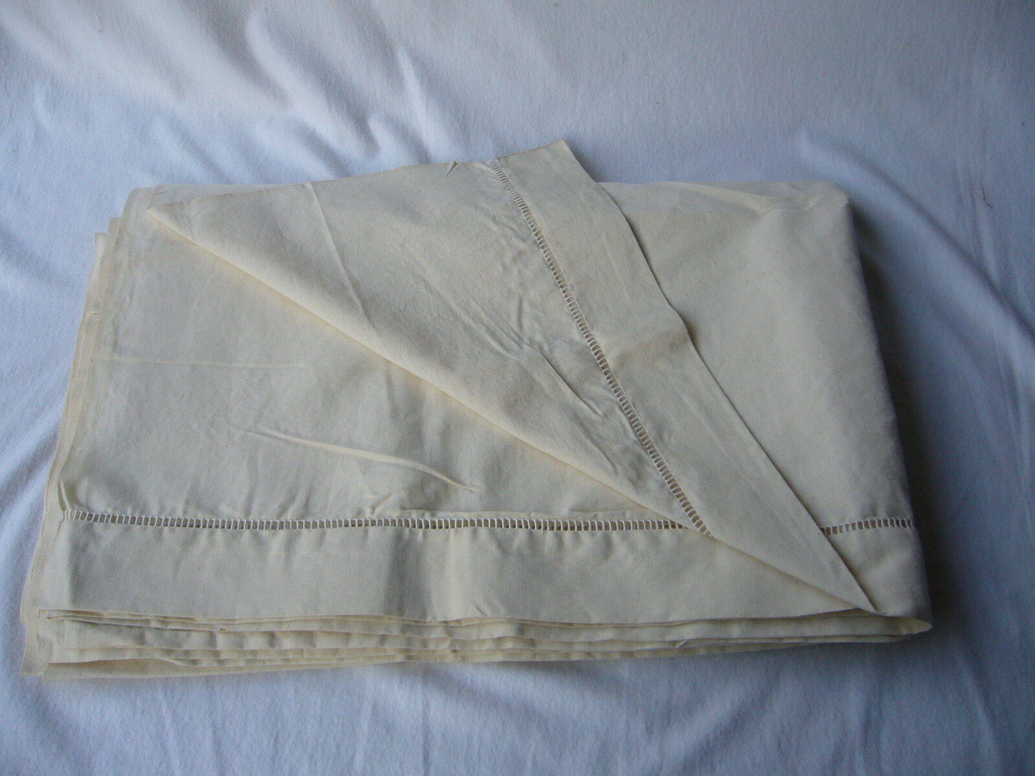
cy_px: 388
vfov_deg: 40.7
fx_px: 1046
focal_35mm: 35
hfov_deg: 52.6
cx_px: 518
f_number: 2.8
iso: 80
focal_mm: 5.8
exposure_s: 1/30
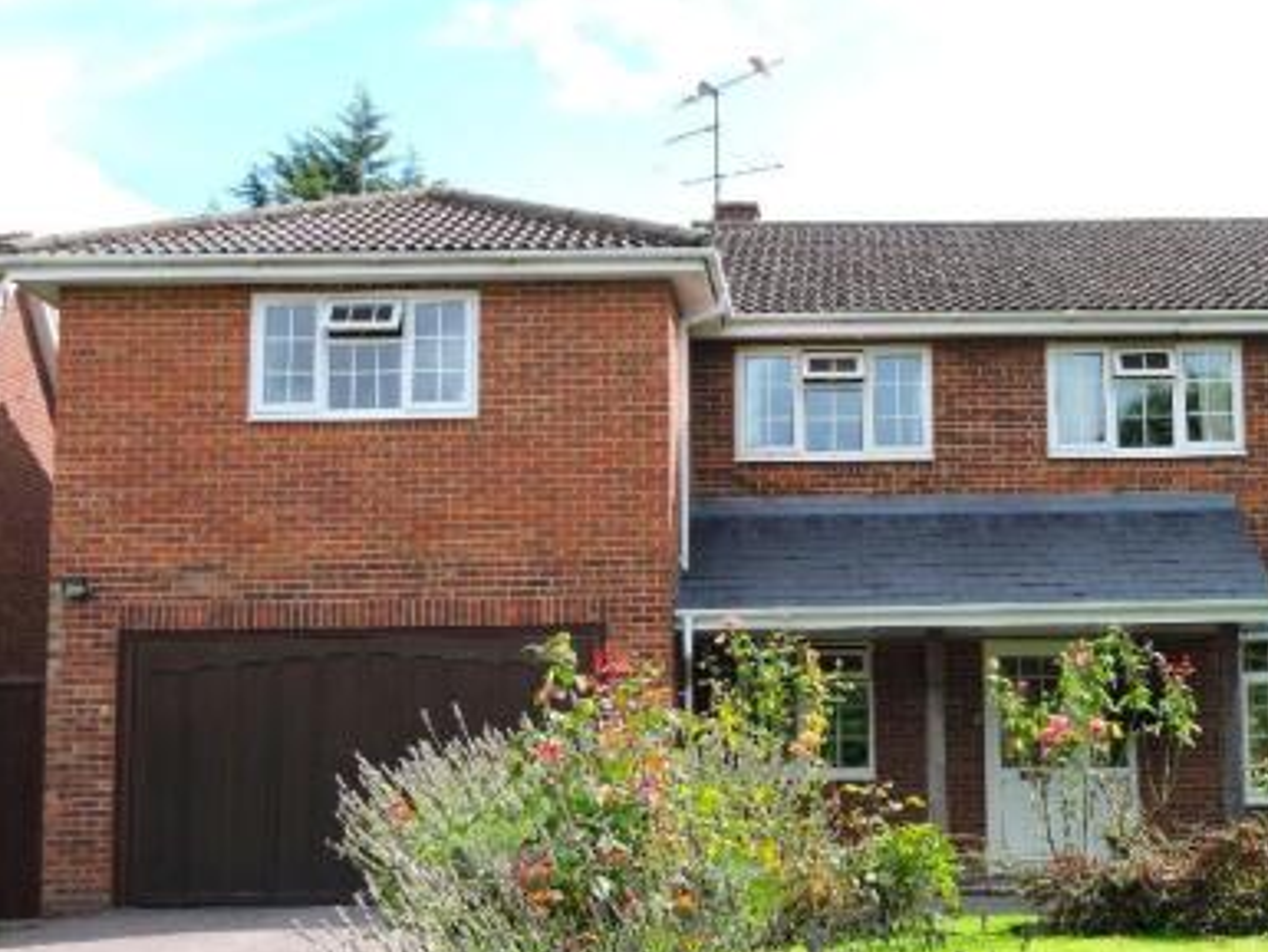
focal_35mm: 53
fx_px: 1942
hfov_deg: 35.8
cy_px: 555
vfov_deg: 27.5
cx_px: 848
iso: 100
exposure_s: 1/400
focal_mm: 6.3
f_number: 3.8
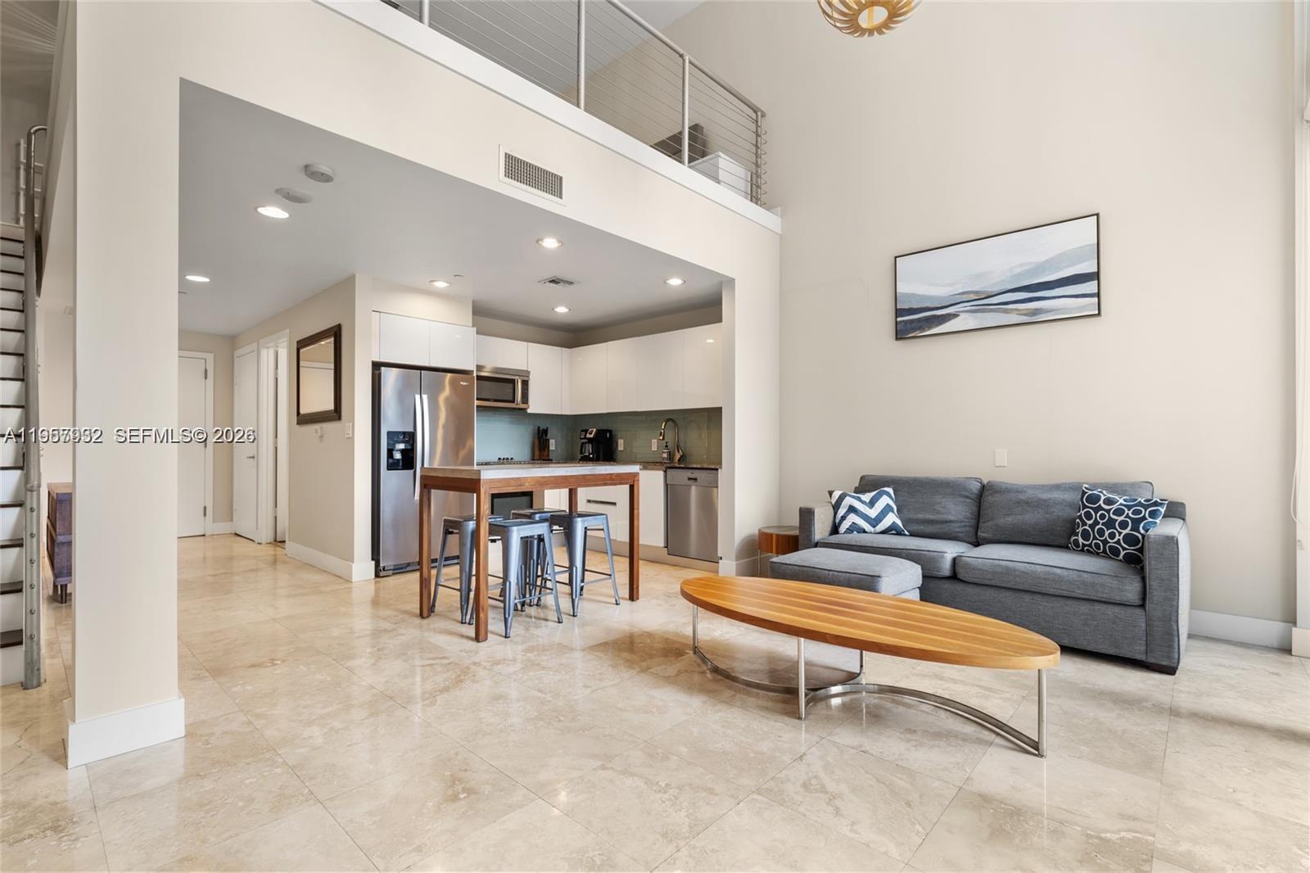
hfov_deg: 95.0
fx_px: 600
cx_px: 655
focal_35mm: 16
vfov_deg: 72.0
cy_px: 436
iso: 250
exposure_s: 1/3
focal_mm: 16.5
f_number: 9
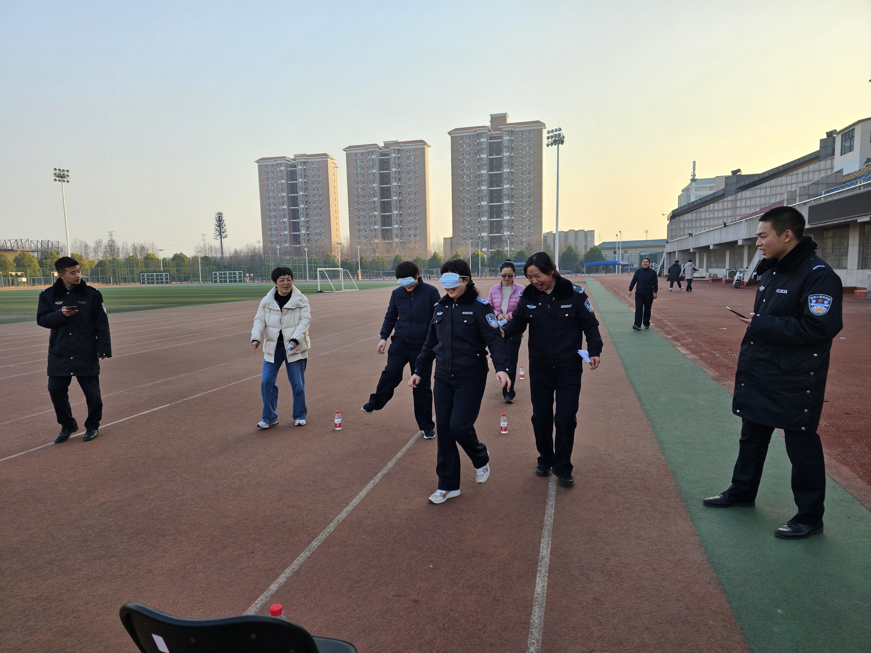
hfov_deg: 73.9
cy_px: 326
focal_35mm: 23
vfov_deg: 58.9
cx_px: 436
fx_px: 579
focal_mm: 6.3
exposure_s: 1/217
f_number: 1.7
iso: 10
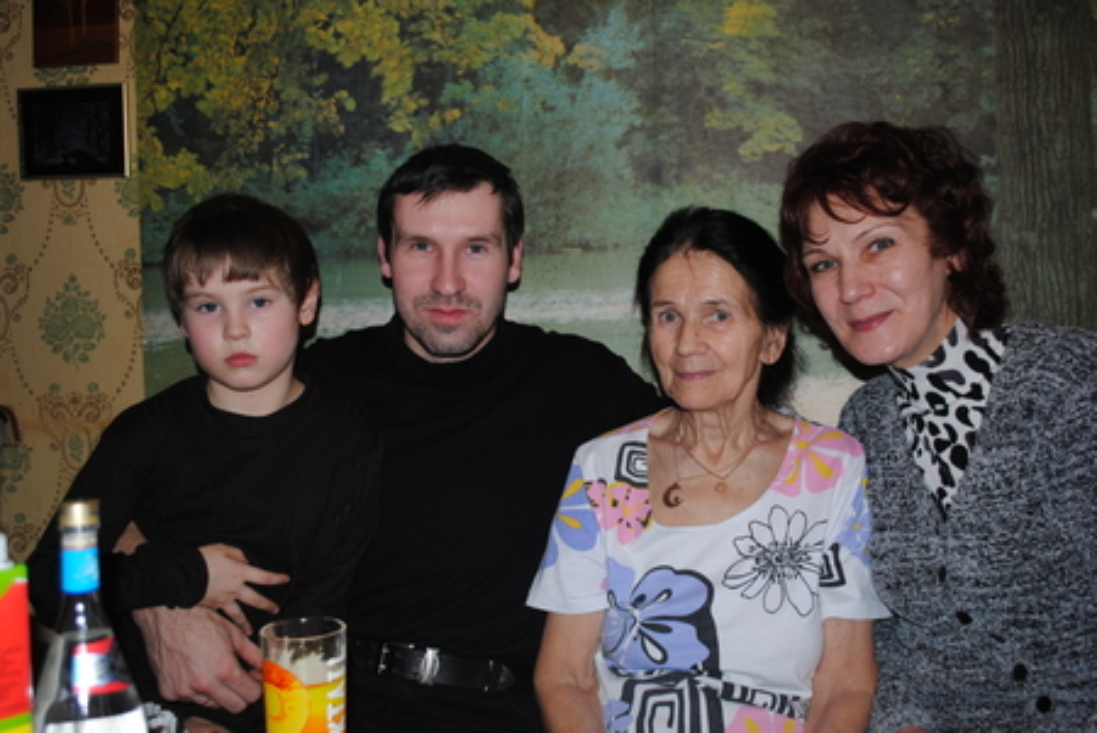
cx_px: 548
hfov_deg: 53.1
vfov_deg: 37.0
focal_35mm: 36
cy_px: 366
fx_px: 1098
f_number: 4
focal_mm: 24
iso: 200
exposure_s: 1/60
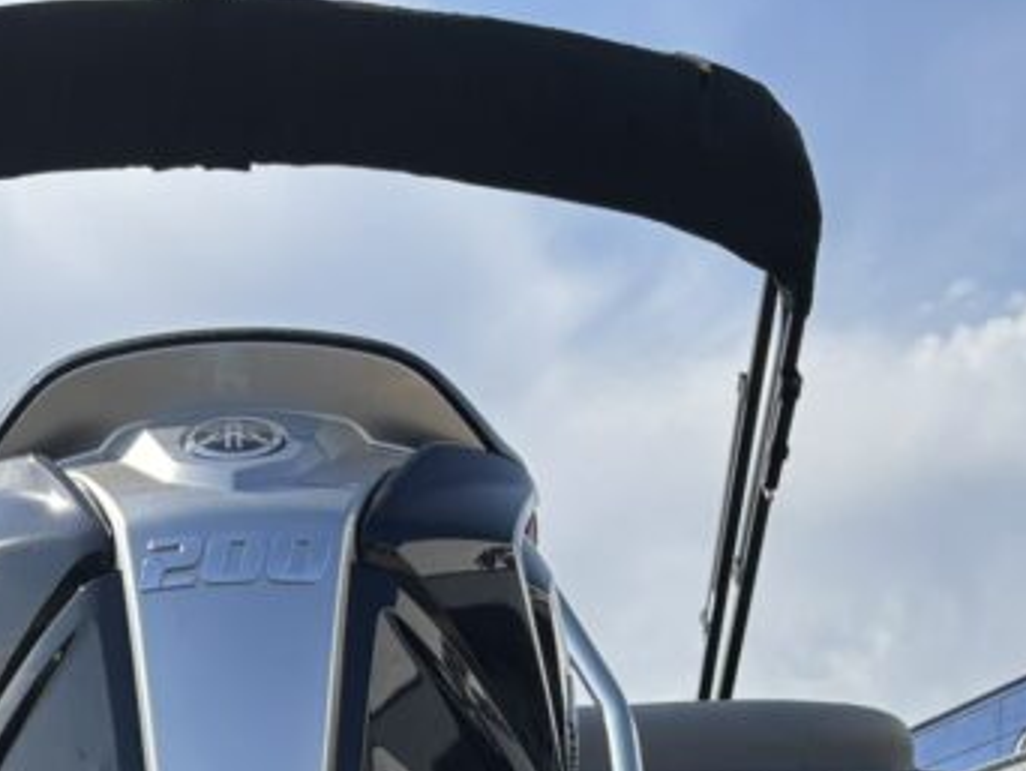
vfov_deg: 16.5
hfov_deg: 23.8
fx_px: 2402
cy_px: 1179
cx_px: 236
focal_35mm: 81
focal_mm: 5.96
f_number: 1.6
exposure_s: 1/3021
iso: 50
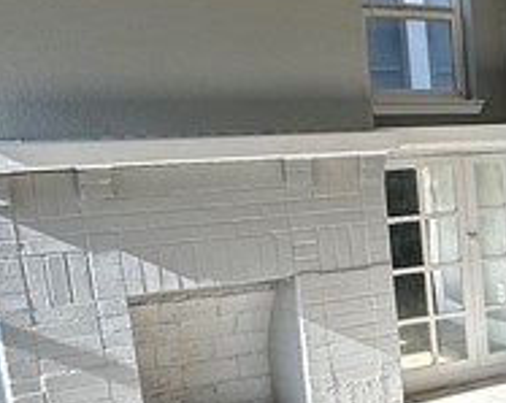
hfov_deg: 20.6
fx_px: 1121
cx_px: 817
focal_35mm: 75
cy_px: 333
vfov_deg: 20.1
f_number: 2.2
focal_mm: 2.22
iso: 40
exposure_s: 1/255
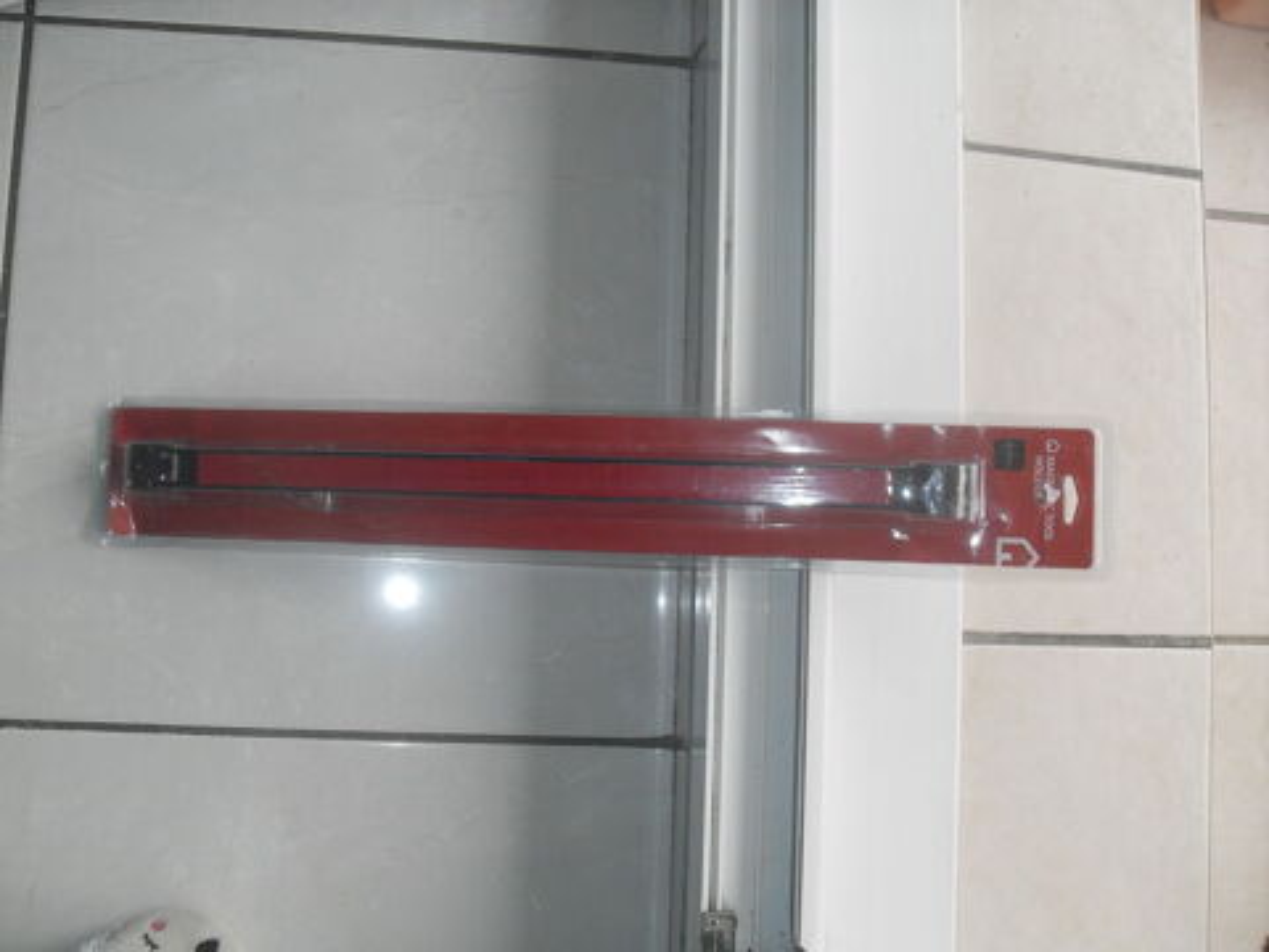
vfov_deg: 38.7
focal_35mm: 37
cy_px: 476
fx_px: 1356
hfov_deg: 50.1
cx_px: 634
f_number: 2.8
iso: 100
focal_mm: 6.3
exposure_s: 1/45
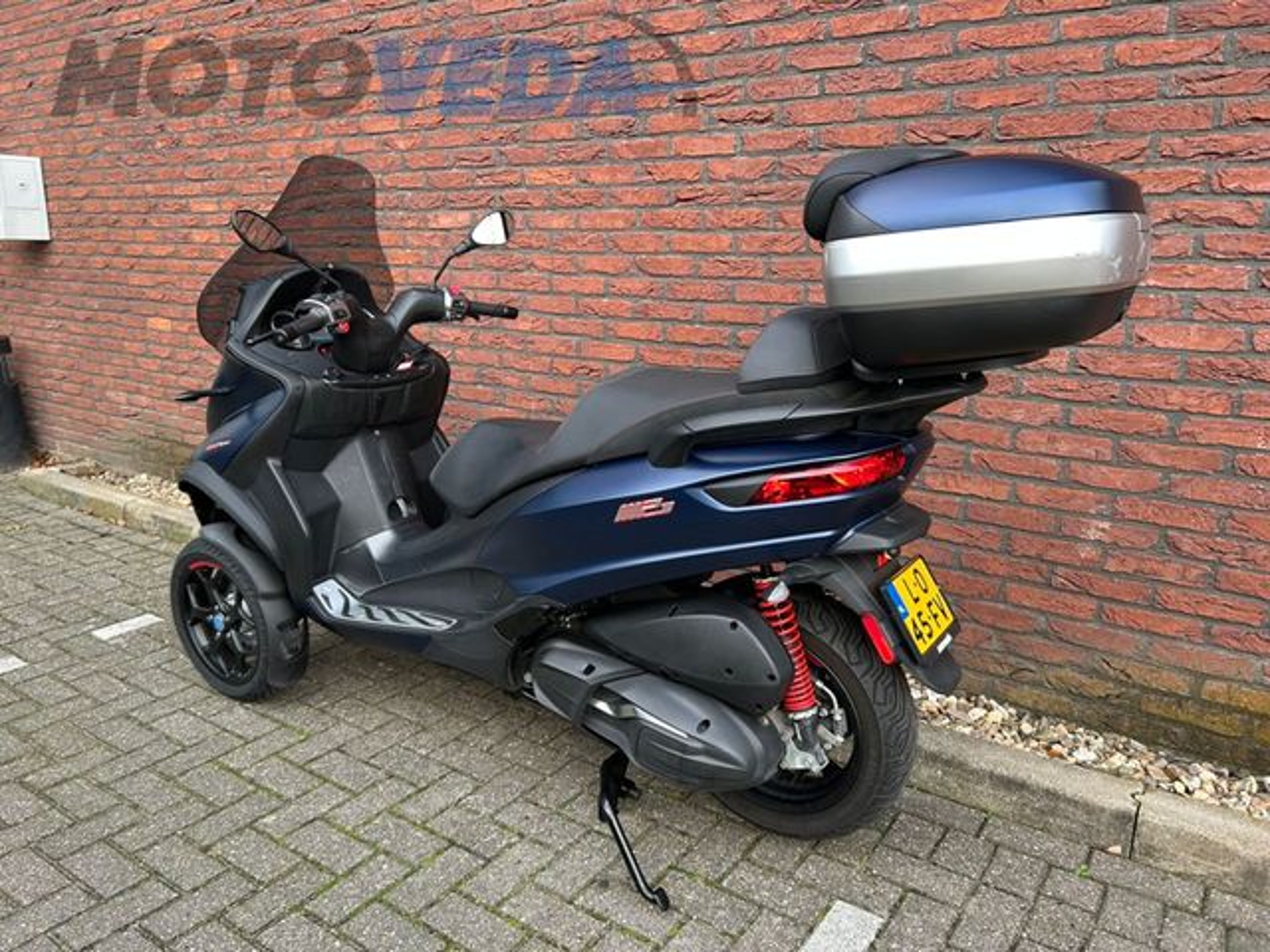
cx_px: 635
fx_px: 954
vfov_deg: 53.1
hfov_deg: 67.3
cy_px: 476
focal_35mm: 26
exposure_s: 1/121
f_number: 1.5
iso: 50
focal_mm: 5.7
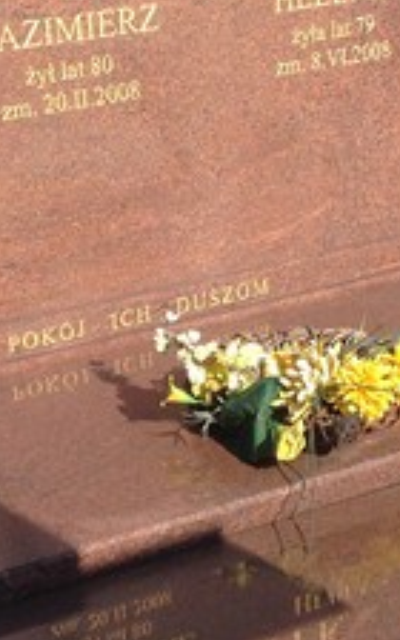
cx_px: 260
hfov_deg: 13.1
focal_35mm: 100
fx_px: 1744
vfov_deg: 20.8
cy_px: 371
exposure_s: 1/1205
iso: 50
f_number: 2.4
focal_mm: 4.12
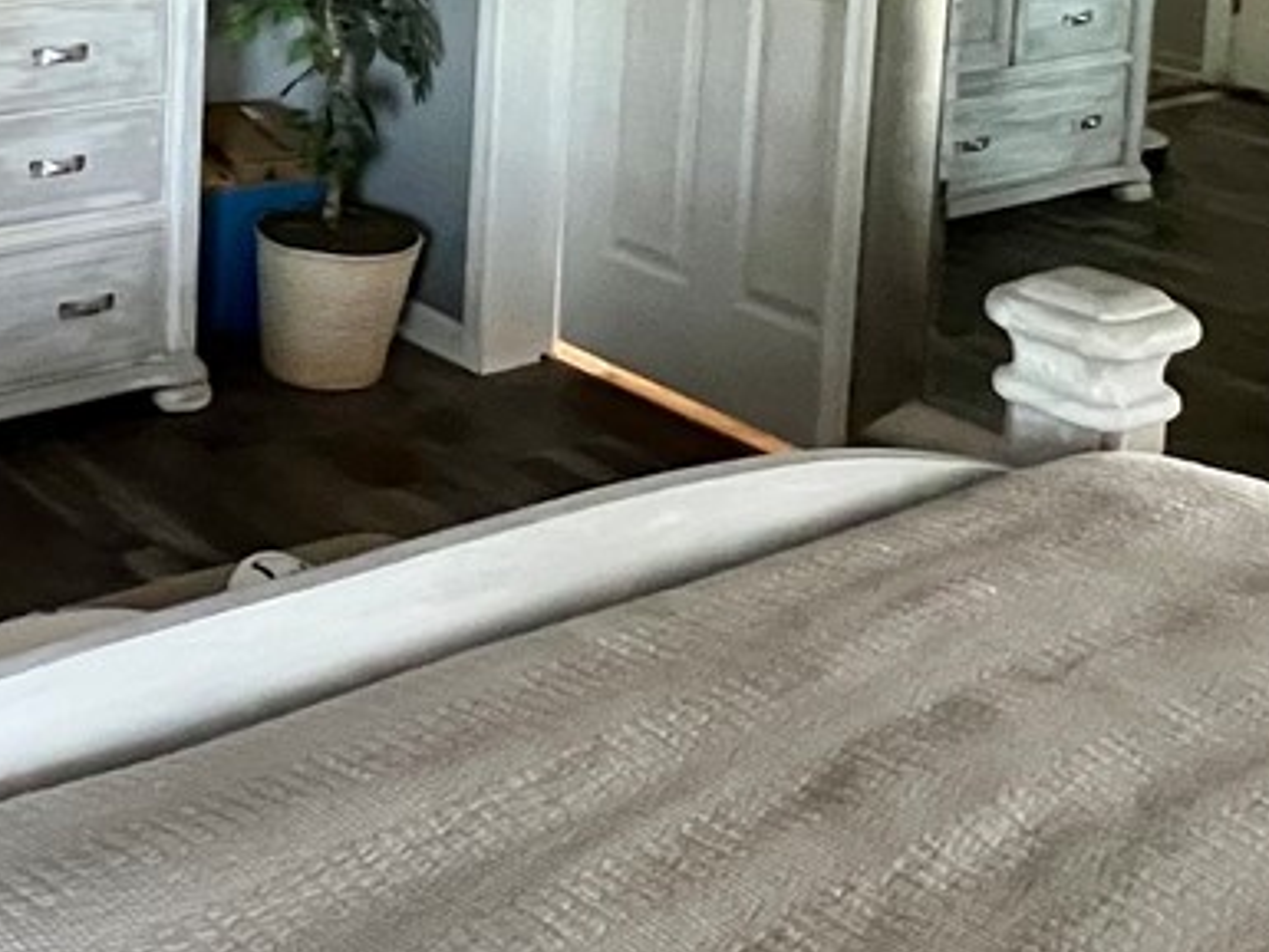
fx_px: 1980
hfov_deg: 32.7
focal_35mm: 54
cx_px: 0
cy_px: -198
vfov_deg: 24.4
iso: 800
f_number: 1.8
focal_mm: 1.57
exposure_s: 1/60
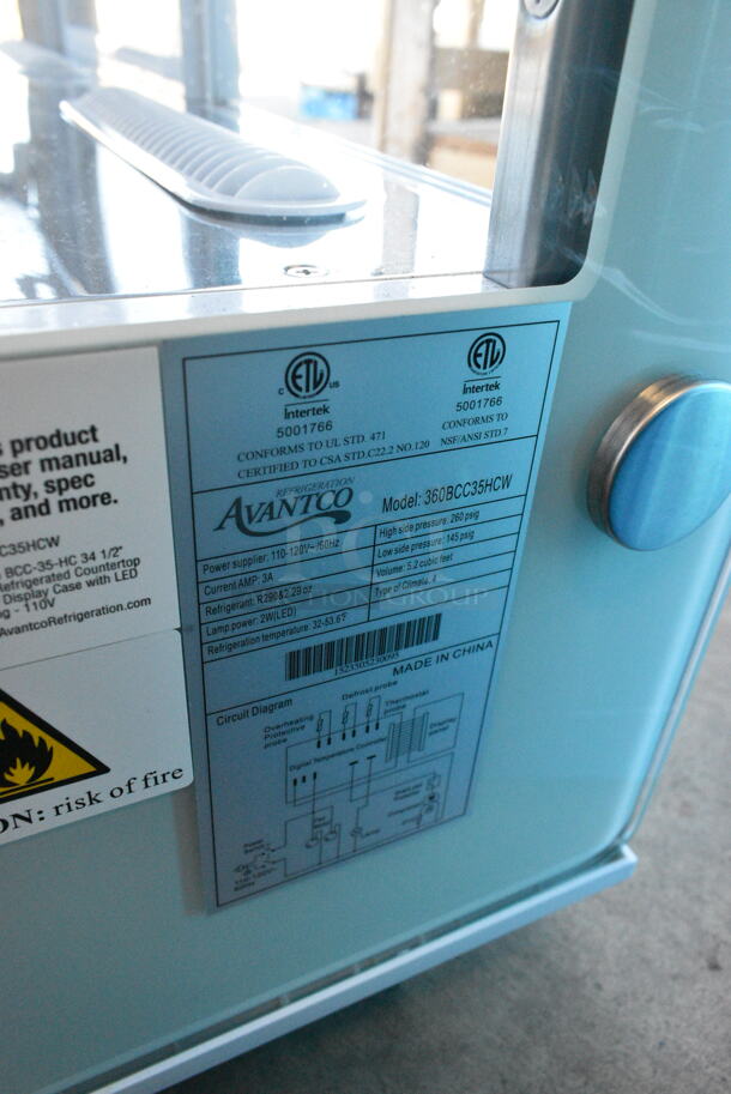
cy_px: 547
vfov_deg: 67.3
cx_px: 366
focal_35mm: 27
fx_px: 821
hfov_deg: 48.0
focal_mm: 18
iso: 6400
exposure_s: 1/250
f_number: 8
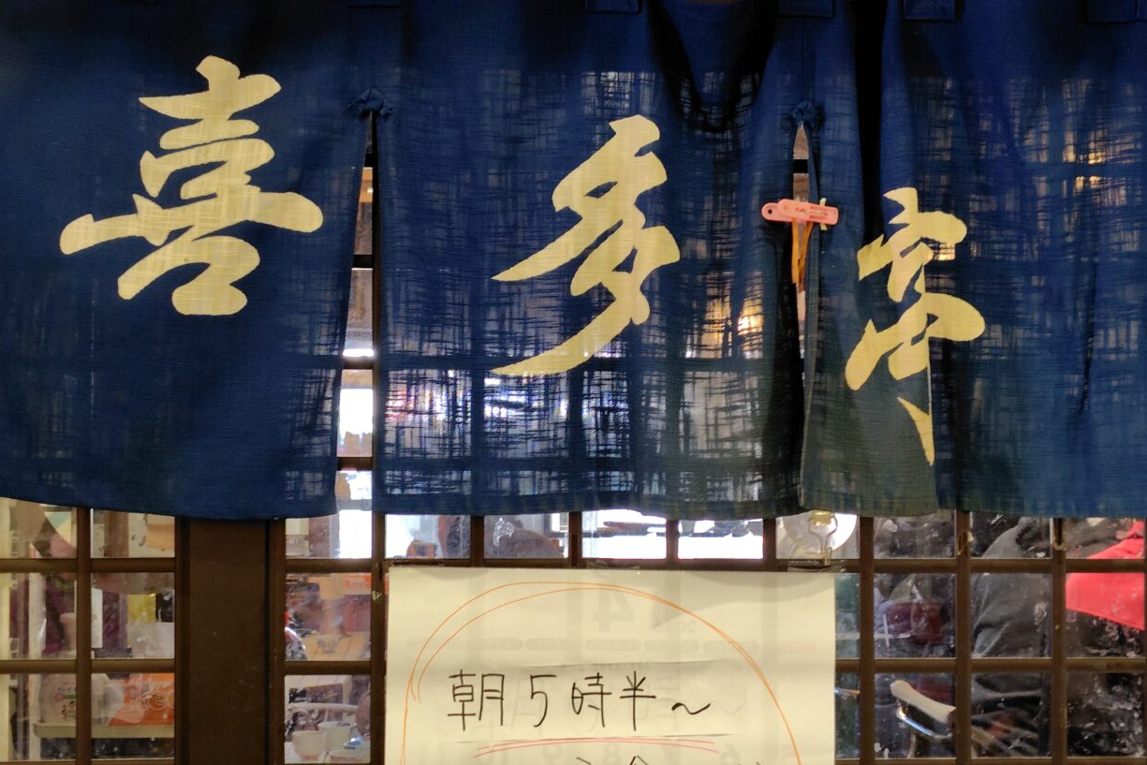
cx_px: 581
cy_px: 384
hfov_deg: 71.5
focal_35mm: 25
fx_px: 797
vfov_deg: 51.3
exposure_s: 1/60
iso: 321
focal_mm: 5.6
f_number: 1.9
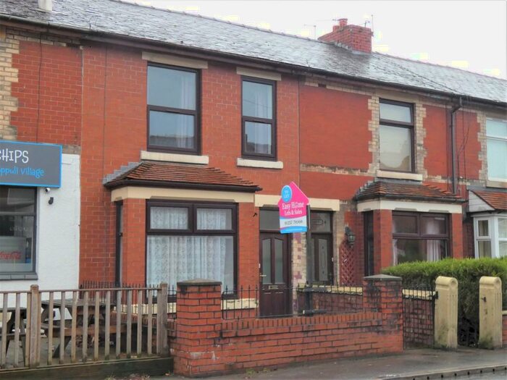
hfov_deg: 47.9
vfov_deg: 36.8
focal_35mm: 39
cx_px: 254
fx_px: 571
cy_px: 190
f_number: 3.6
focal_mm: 7.1
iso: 160
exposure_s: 1/80
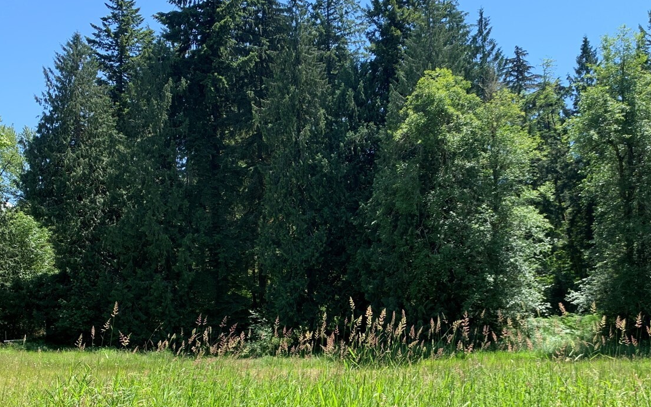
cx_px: 406
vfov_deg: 31.6
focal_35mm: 40
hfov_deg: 48.8
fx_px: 710
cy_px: 285
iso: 25
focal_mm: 4.25
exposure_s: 1/706
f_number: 1.8
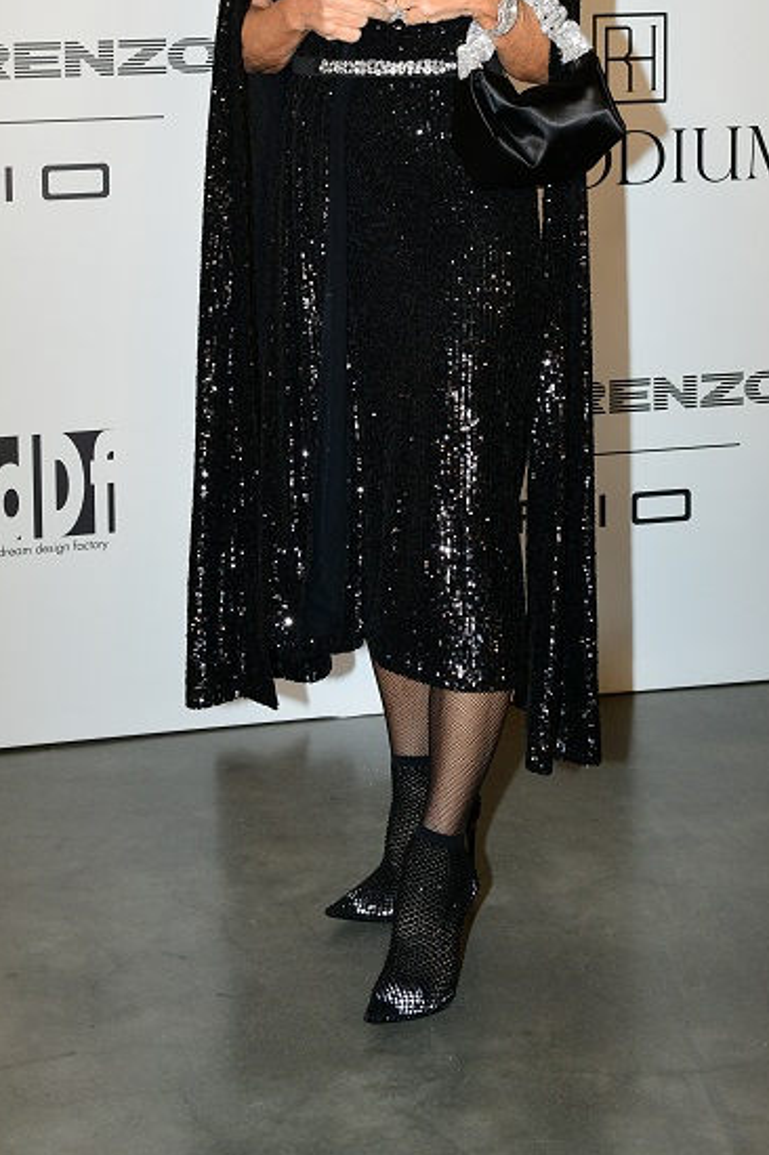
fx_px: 2566
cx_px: 391
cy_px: 139
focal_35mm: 80
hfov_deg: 17.0
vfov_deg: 24.7
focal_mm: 44
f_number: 5
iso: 640
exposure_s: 1/250
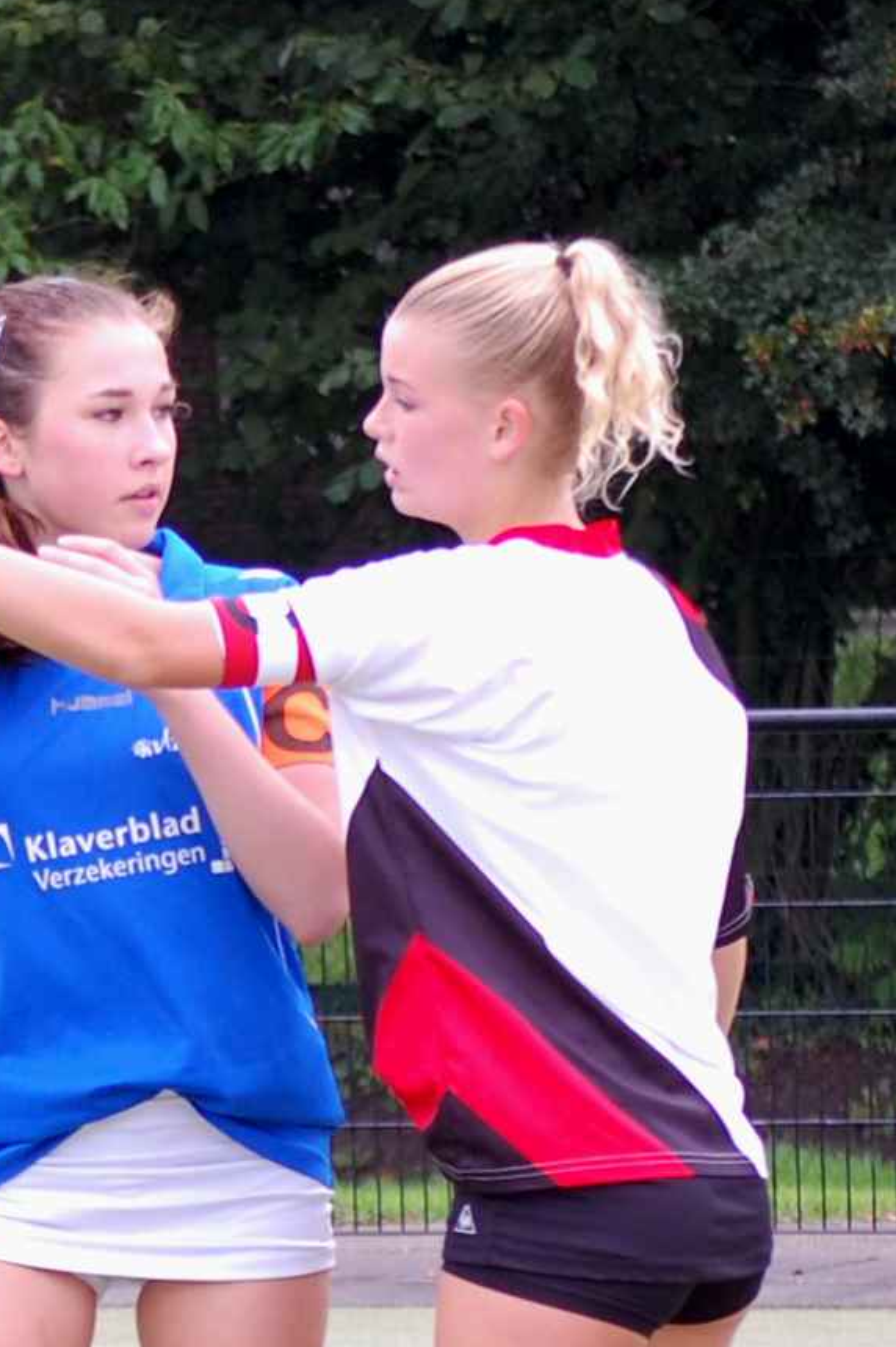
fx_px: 7254
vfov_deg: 10.6
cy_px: 1017
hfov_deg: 7.1
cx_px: 234
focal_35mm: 194
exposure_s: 1/500
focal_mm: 72
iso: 400
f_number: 4.2
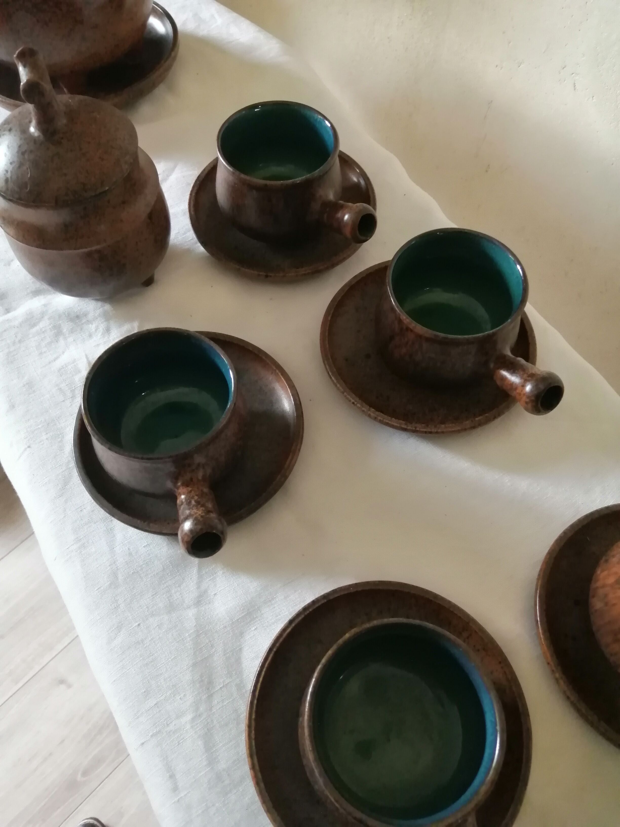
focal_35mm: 26
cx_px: 310
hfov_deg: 53.1
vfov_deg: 67.3
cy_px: 414
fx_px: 621
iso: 320
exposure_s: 1/33.3
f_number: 1.8
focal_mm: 3.6
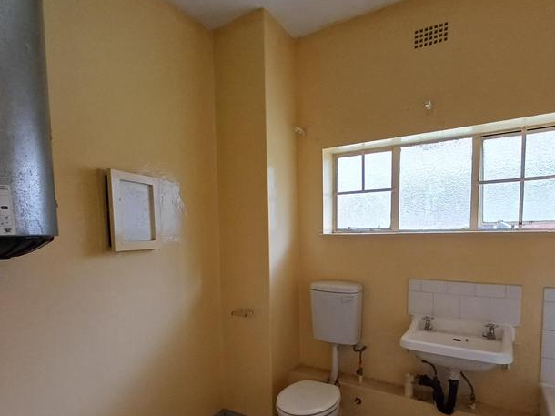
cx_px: 307
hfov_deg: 78.8
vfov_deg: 62.3
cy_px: 267
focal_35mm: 21
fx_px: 337
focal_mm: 1.64
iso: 125
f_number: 2.2
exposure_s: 1/50
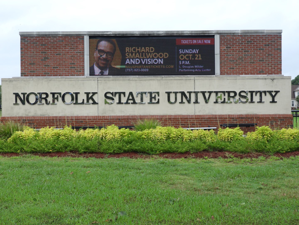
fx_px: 475
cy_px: 112
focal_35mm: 55
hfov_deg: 34.9
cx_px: 150
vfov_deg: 26.6
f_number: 4
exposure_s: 1/320
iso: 100
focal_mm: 9.9
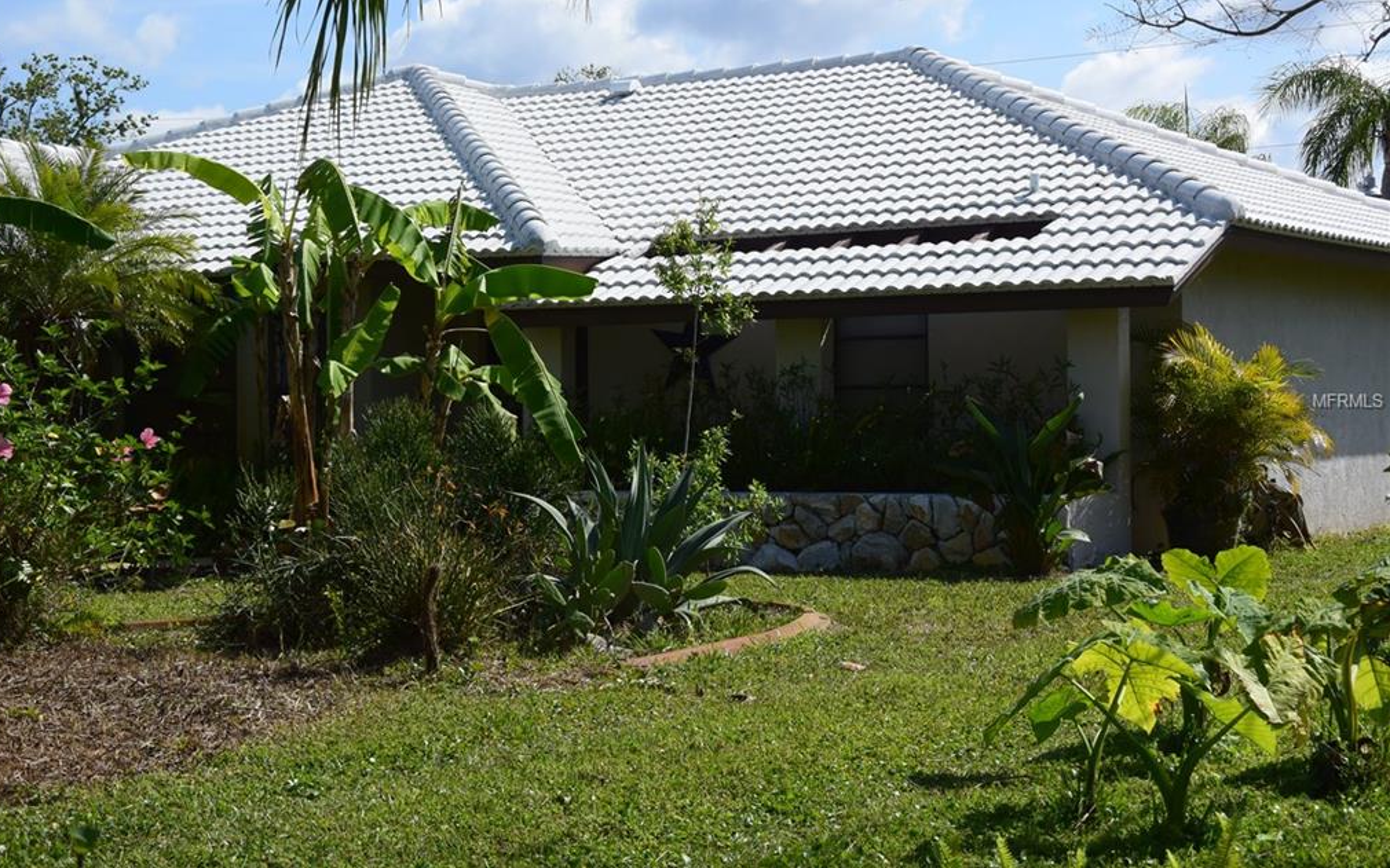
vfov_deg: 20.9
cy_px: 402
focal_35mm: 62
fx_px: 2348
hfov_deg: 33.0
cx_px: 687
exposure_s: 1/800
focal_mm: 22.3
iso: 160
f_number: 5
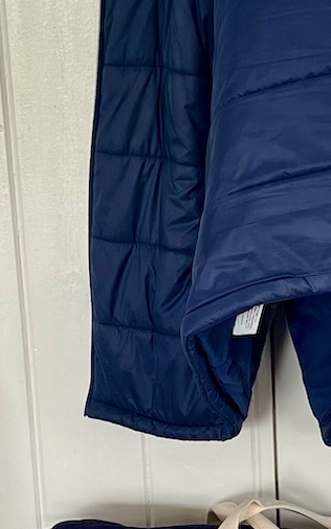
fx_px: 1574
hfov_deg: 12.0
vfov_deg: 19.0
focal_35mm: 109
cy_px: 393
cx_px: 209
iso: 125
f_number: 1.6
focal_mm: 5.1
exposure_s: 1/122
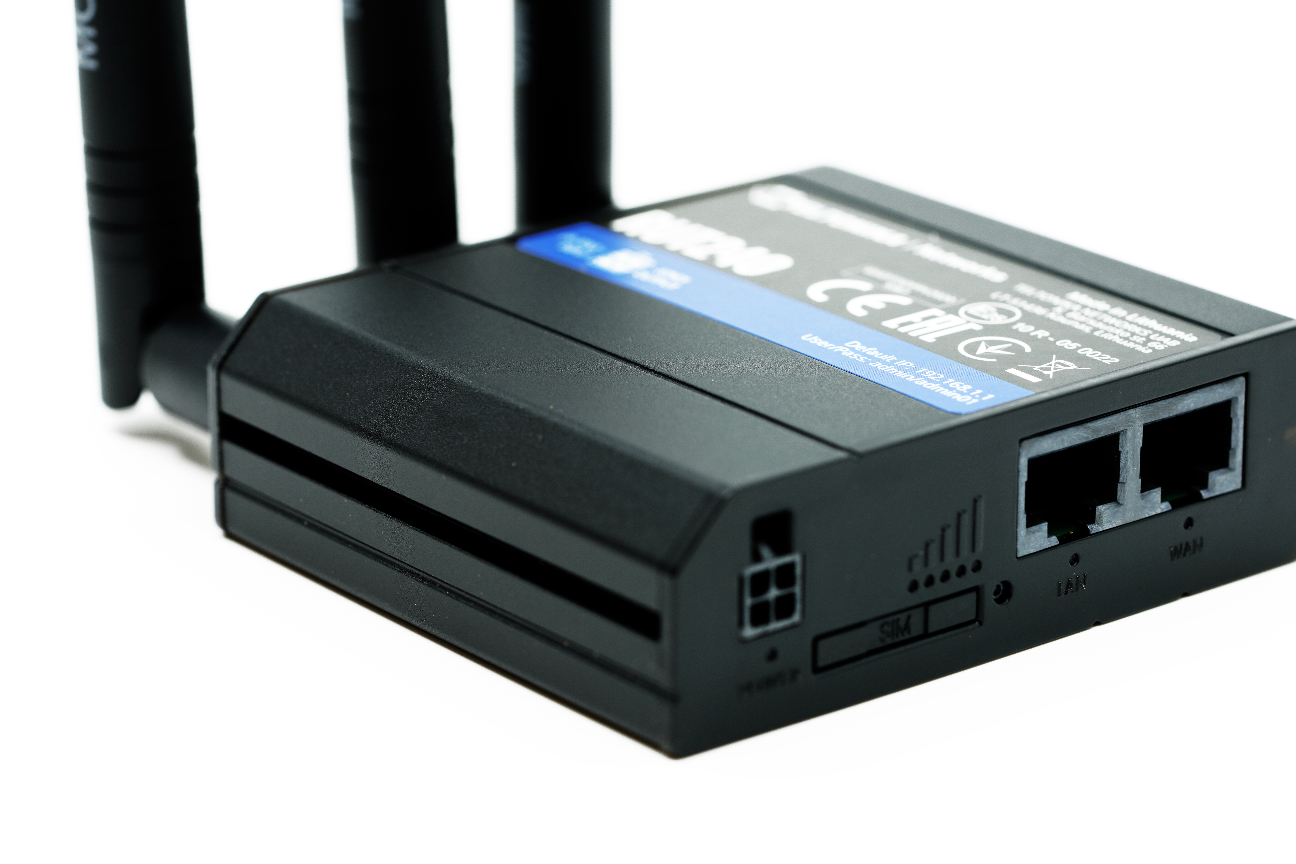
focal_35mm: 100
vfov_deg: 13.7
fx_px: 3600
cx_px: 628
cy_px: 477
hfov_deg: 20.4
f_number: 6.3
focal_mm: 90
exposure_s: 1/15
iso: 100
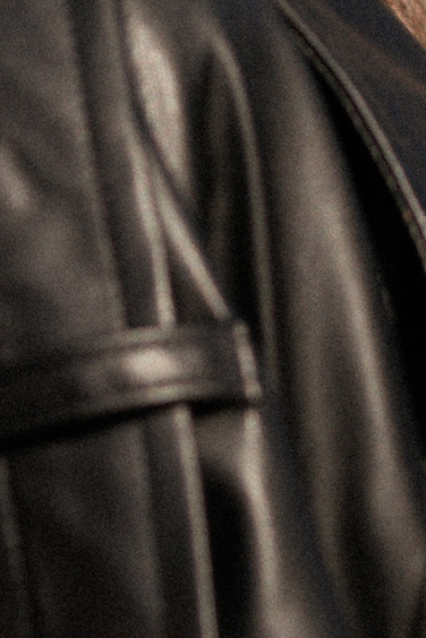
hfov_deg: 2.7
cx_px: 84
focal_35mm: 511
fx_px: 9070
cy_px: -223
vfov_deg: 4.0
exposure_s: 1/2000
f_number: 2.8
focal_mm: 75
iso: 100
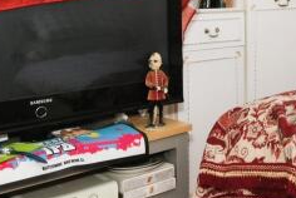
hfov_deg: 28.2
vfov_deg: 20.3
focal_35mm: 65
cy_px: -2
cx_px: 324
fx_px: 535
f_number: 8
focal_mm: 10
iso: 400
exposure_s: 1/60
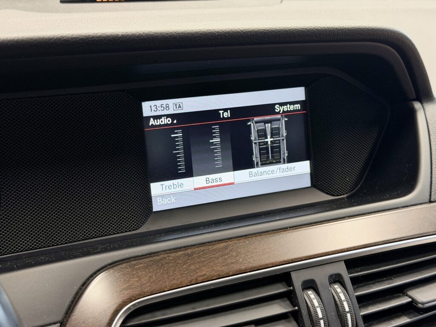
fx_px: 605
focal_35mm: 48
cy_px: 164
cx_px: 218
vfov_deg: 30.3
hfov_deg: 39.7
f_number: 1.78
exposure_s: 1/60
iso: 250
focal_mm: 6.76
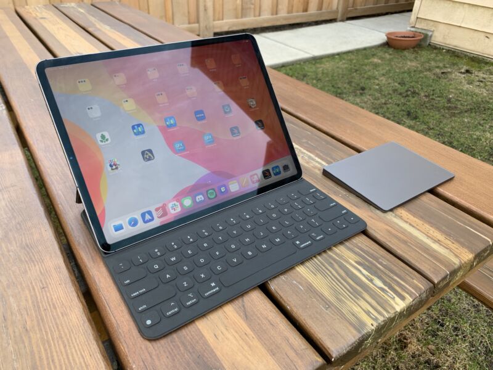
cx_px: 246
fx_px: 370
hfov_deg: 67.3
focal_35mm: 26
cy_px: 185
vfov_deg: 53.1
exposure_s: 1/158
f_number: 1.8
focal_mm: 4.25
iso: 25
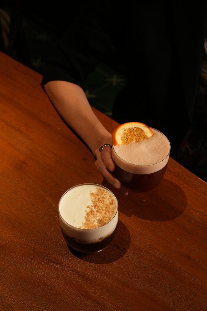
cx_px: 104
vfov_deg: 39.6
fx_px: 432
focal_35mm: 50
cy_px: 156
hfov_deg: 27.0
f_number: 14
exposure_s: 1/80
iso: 2000
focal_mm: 50
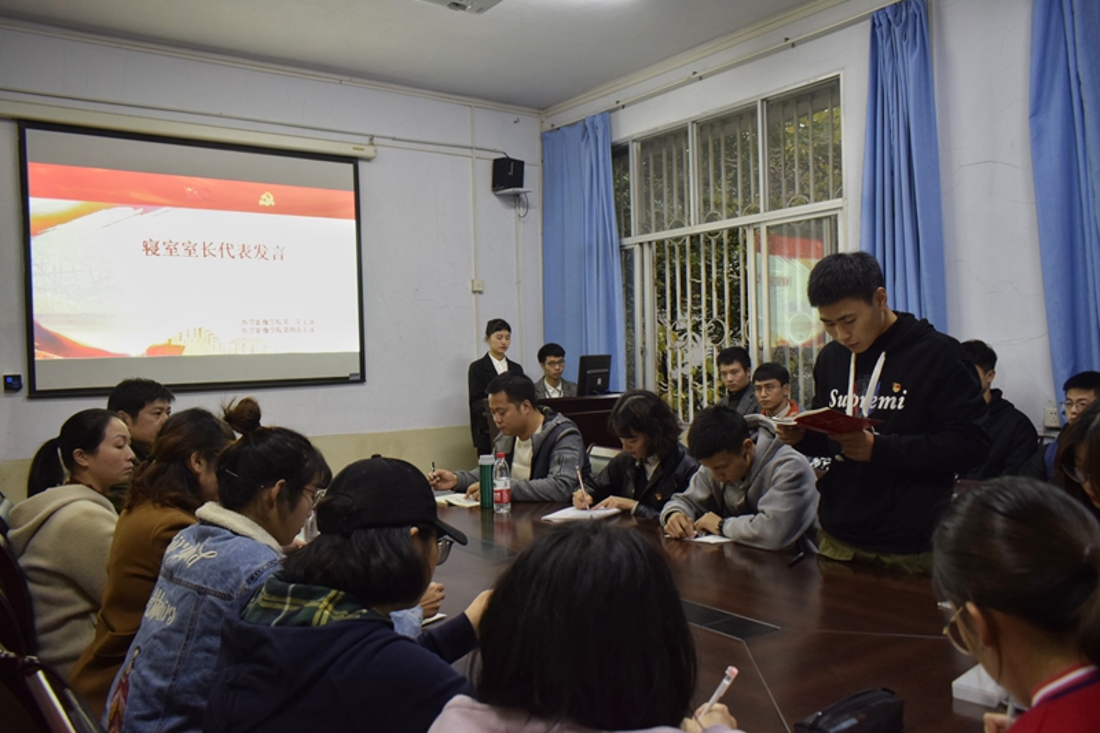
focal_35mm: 27
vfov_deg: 47.9
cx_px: 550
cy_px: 366
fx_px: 825
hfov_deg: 67.4
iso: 720
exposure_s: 1/30
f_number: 5
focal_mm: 18
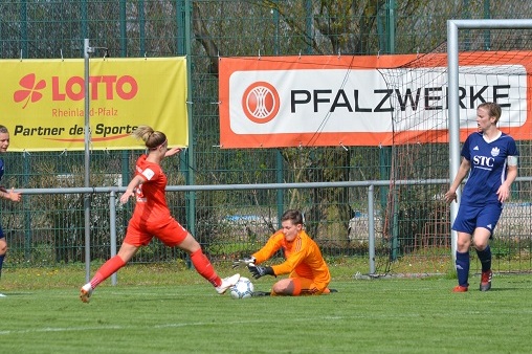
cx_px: 266
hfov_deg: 6.9
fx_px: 4430
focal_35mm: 300
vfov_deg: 4.6
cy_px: 177
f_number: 8
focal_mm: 200
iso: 400
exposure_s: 1/2000
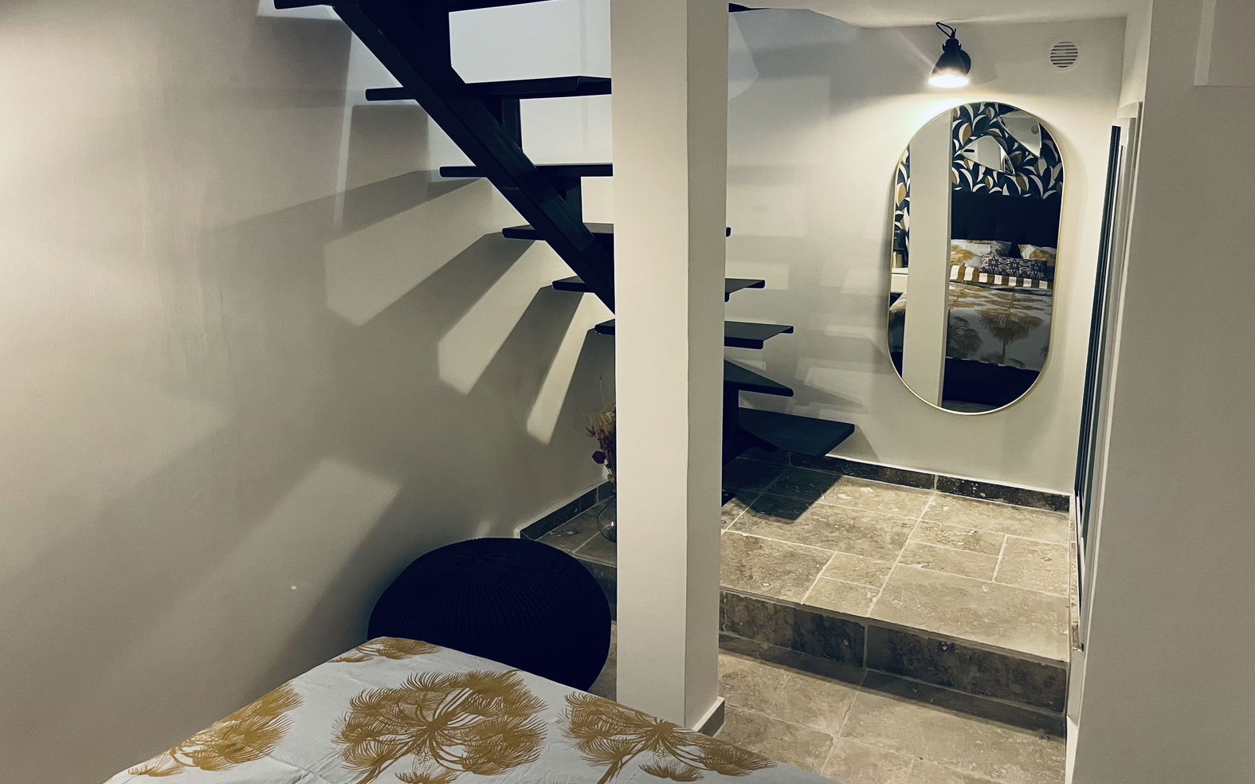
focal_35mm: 28
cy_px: 331
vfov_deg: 44.4
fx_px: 958
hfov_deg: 66.5
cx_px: 620
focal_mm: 5.1
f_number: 1.6
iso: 320
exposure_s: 1/50
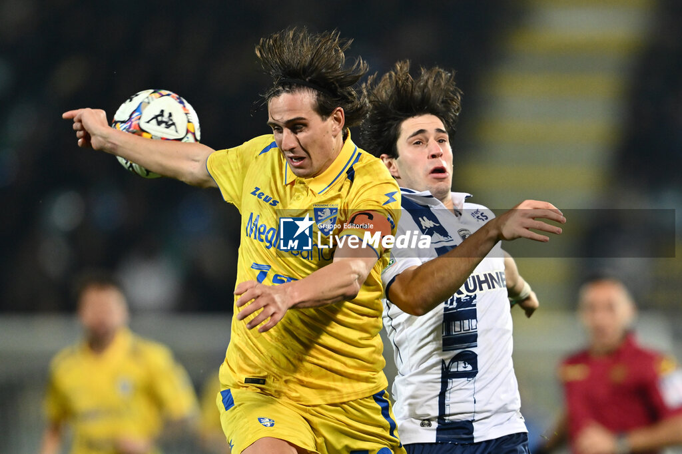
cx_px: 341
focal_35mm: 400
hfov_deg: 5.2
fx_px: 7575
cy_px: 227
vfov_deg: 3.4
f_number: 3.2
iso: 2000
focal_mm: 400
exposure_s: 1/1600
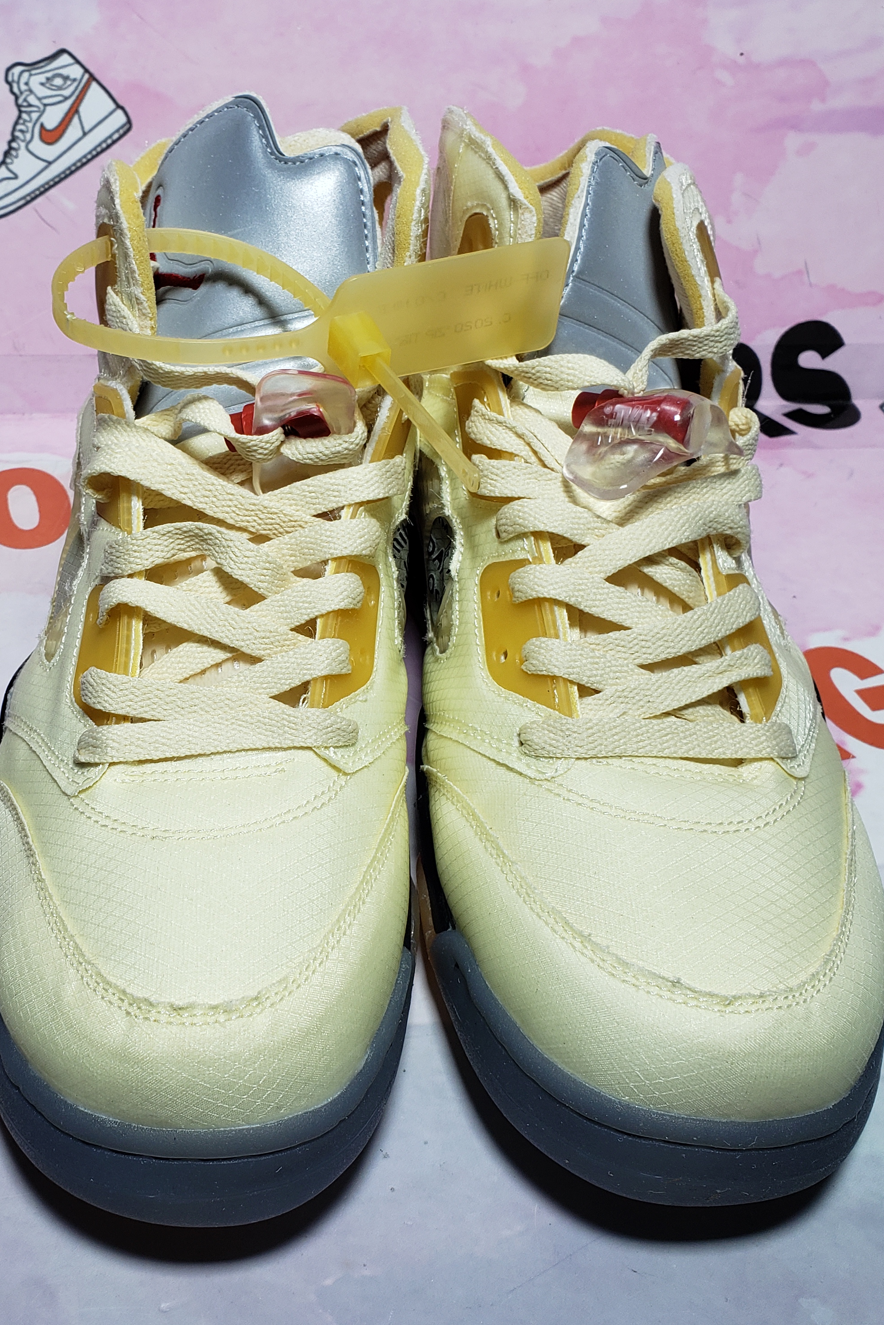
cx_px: 244
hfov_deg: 35.3
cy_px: 669
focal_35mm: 37
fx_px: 1363
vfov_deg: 51.9
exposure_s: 1/278
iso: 50
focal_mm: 4.3
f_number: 2.4
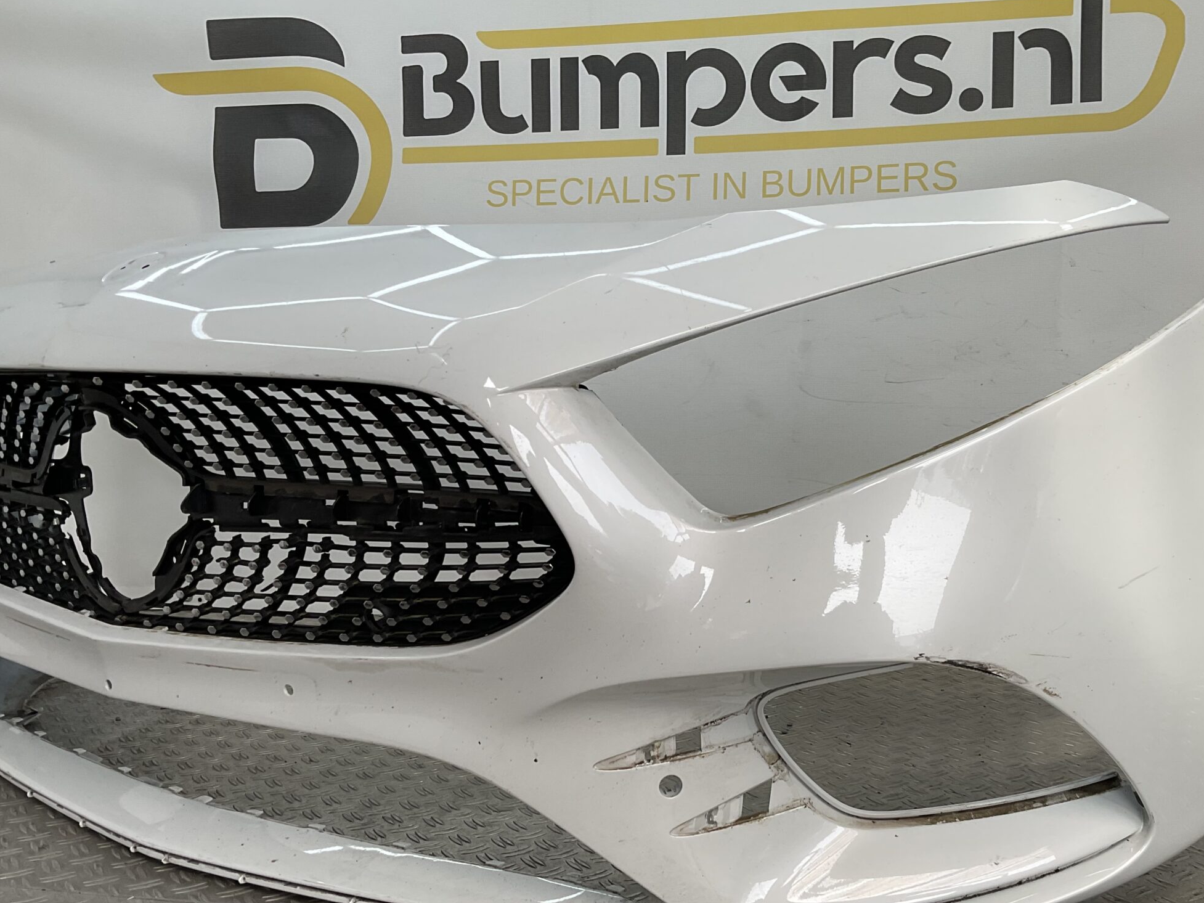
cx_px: 699
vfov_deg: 37.6
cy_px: 518
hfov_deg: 48.8
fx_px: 1322
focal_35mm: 38
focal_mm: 3
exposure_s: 1/327
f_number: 1.8
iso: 16
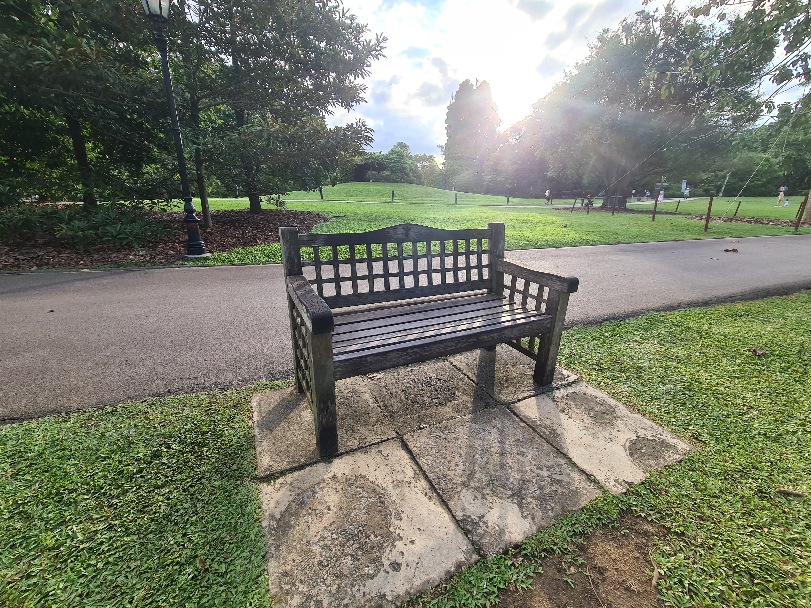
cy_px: 304
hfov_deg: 106.2
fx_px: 305
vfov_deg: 89.9
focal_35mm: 13
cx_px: 406
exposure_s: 1/333
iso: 64
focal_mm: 2.22
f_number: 2.2
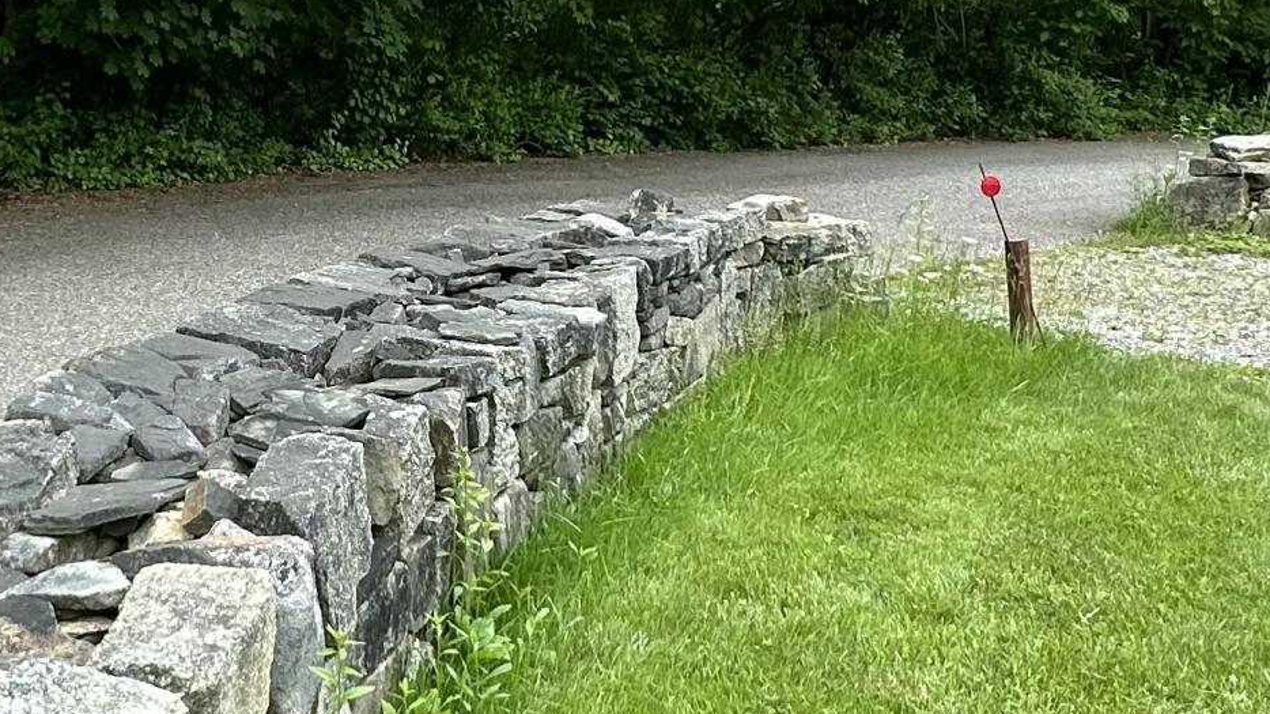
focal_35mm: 49
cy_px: 347
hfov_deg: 40.6
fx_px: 1650
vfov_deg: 24.4
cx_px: 284
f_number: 2.2
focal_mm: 2.22
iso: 40
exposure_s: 1/385
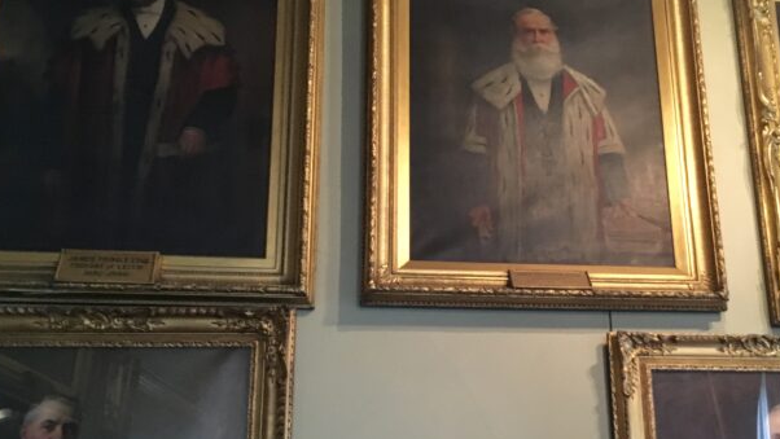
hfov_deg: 47.9
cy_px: 285
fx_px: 869
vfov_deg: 28.2
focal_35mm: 42
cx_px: 486
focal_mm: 4.2
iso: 320
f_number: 2.2
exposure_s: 1/17
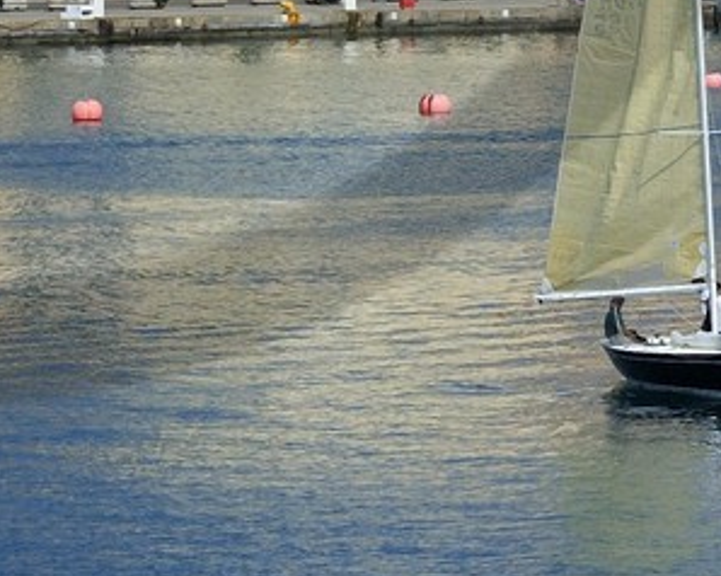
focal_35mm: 605
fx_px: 12902
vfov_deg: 2.5
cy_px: -600
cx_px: -102
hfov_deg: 3.2
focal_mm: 120
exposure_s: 1/320
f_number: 14
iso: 200
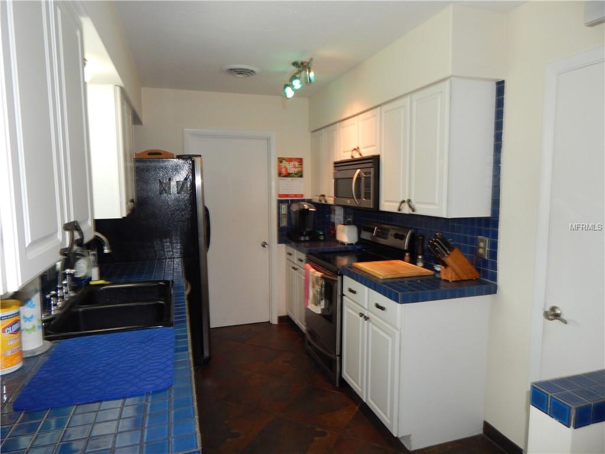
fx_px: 385
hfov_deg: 76.4
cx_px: 302
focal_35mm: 22
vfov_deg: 61.1
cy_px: 227
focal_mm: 4
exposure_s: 1/30
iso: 200
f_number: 3
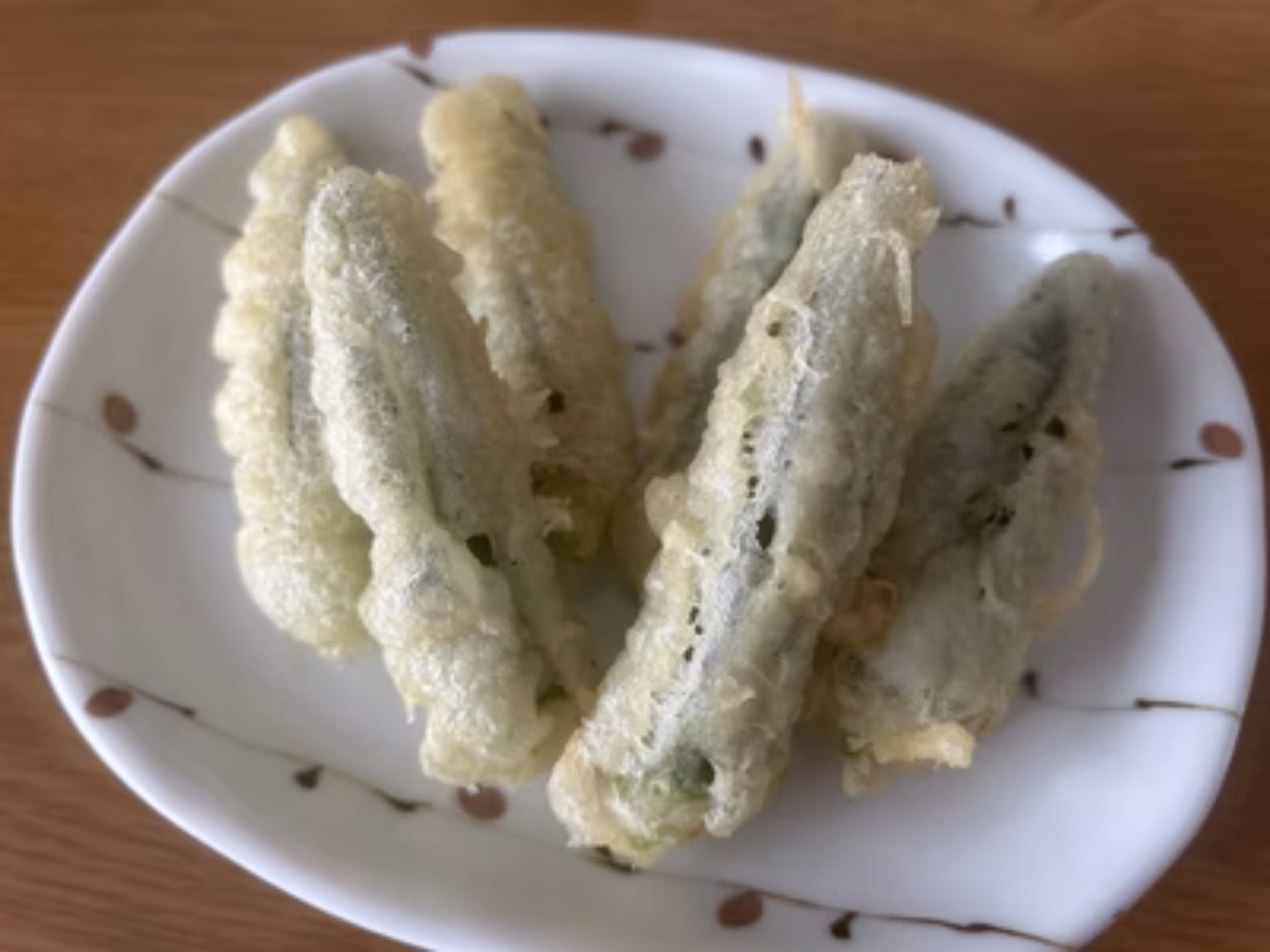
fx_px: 954
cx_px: 635
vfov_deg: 53.1
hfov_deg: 67.3
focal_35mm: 26
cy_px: 476
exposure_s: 1/53
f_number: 1.5
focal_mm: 5.7
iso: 125
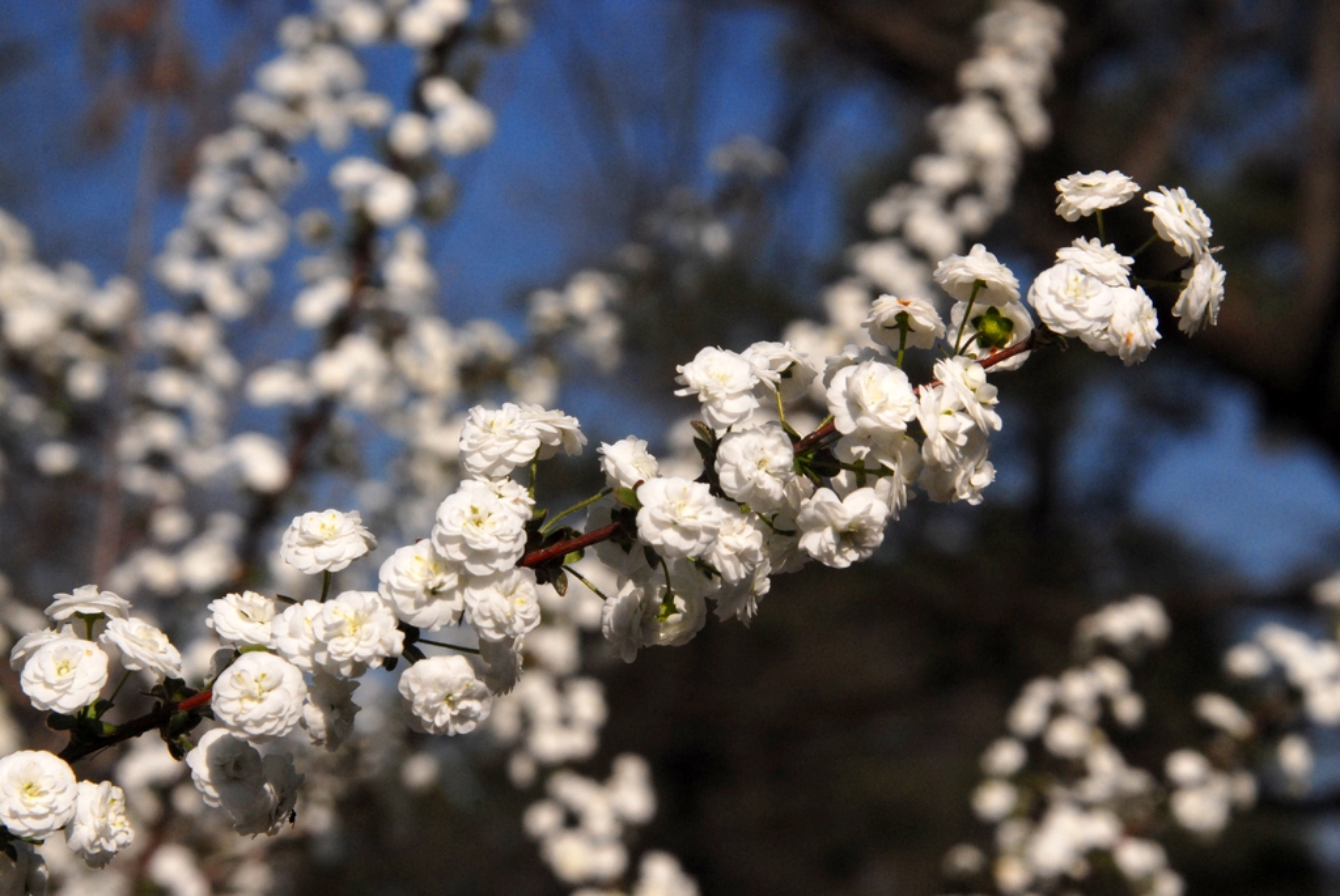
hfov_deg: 17.5
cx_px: 670
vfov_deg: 11.7
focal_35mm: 117
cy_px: 448
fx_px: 4359
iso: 400
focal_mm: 78
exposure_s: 1/800
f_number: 14
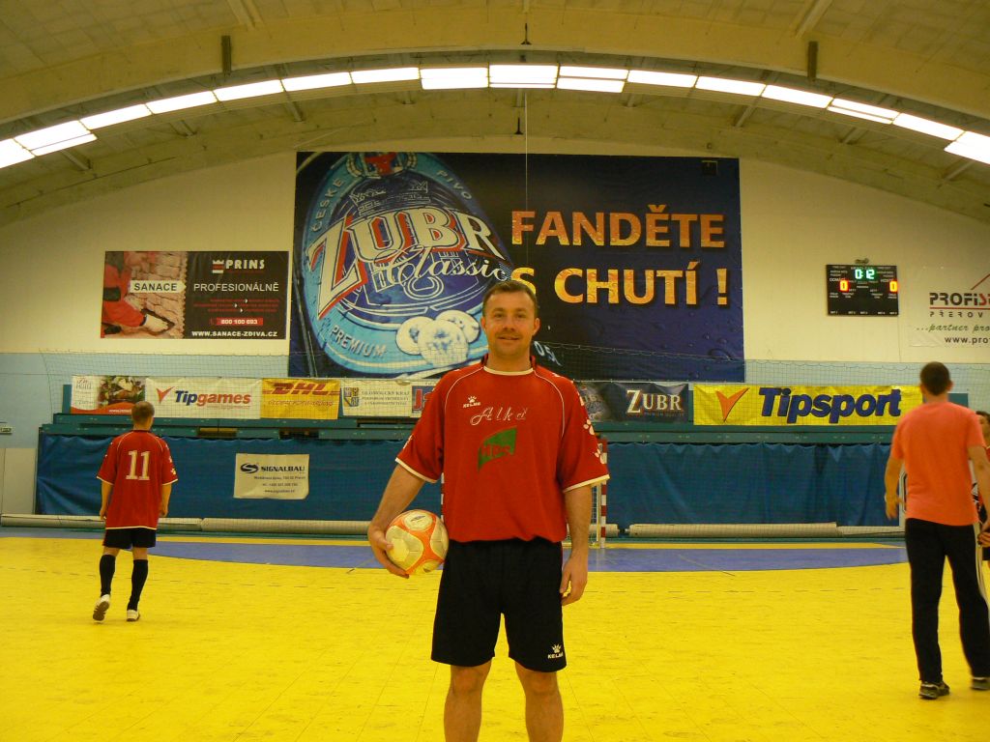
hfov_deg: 51.4
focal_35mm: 36
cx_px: 495
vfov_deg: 39.7
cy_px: 371
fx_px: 1030
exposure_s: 1/50
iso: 200
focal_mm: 6
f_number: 2.8
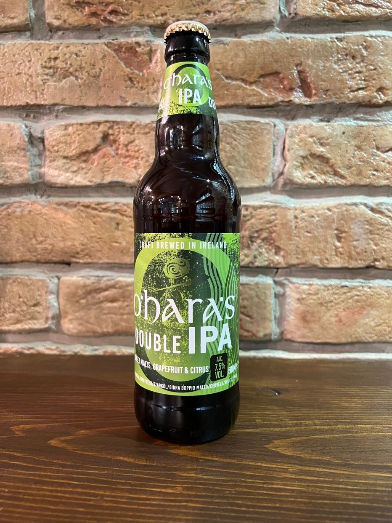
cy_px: 262
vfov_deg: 67.3
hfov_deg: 53.1
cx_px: 196
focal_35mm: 26
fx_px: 392
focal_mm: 5.7
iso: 400
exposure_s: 1/33
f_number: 1.5
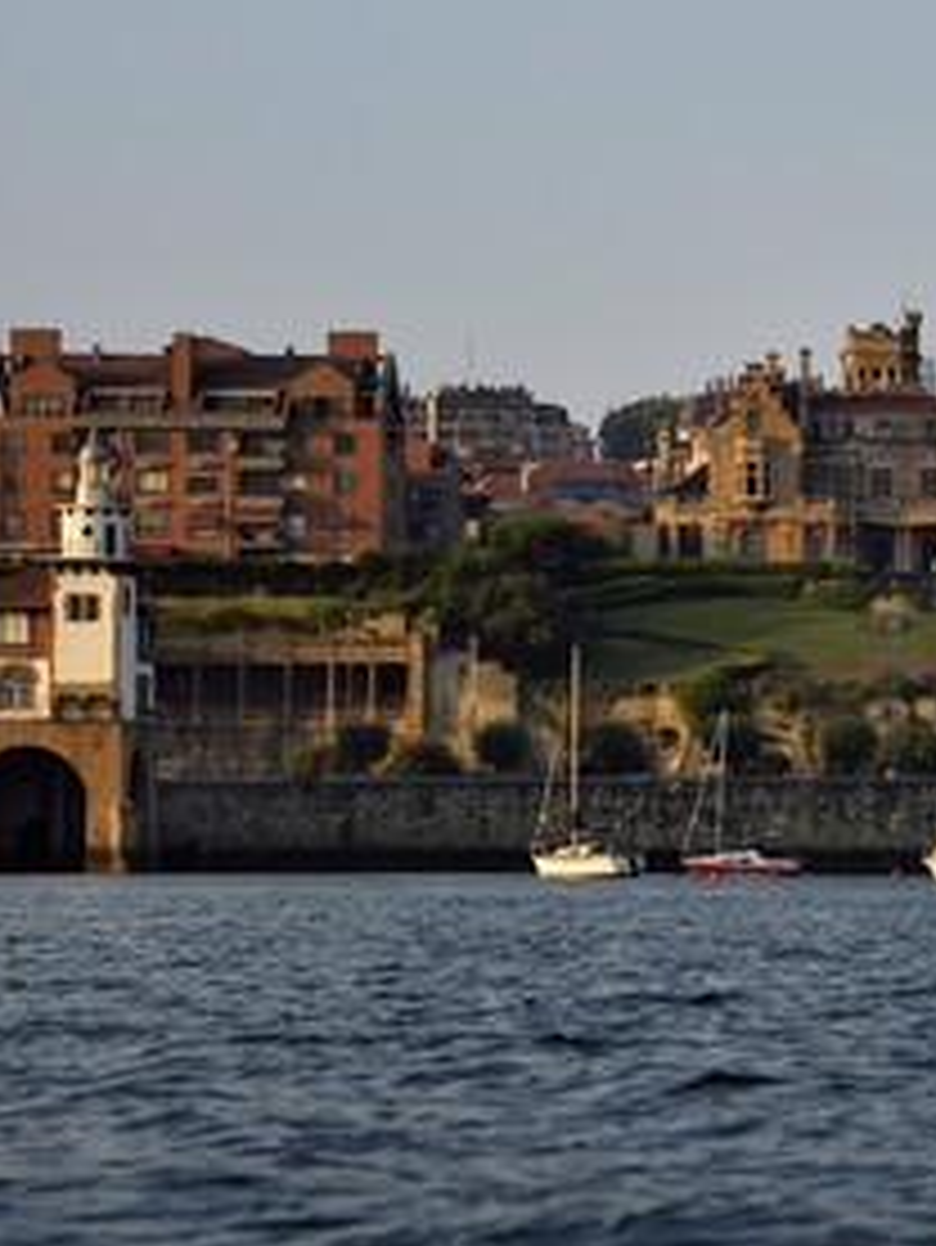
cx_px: 828
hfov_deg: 7.5
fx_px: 7097
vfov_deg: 10.0
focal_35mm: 197
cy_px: 625
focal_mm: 135
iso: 400
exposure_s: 1/1000
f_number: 6.3
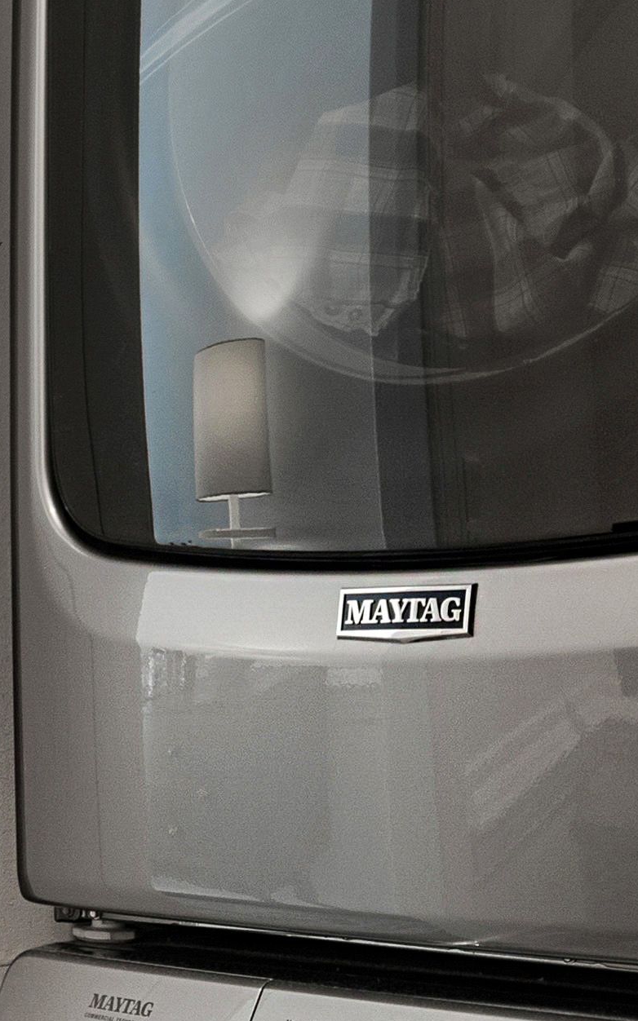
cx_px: 113
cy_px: 647
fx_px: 1893
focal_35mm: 68
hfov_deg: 18.9
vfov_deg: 30.1
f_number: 8
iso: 100
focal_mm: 10
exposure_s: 1/1.67
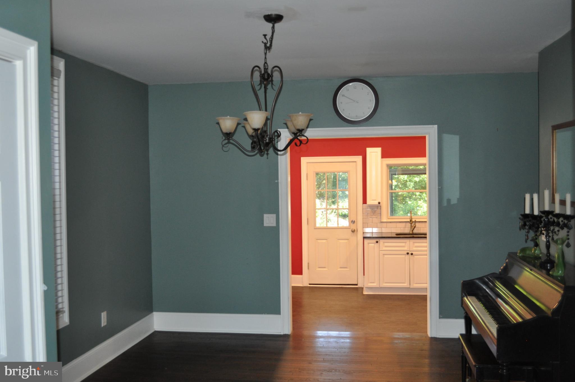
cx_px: 288
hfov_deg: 53.2
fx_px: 574
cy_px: 191
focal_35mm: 36
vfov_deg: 36.8
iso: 800
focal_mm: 24
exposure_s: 1/60
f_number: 4
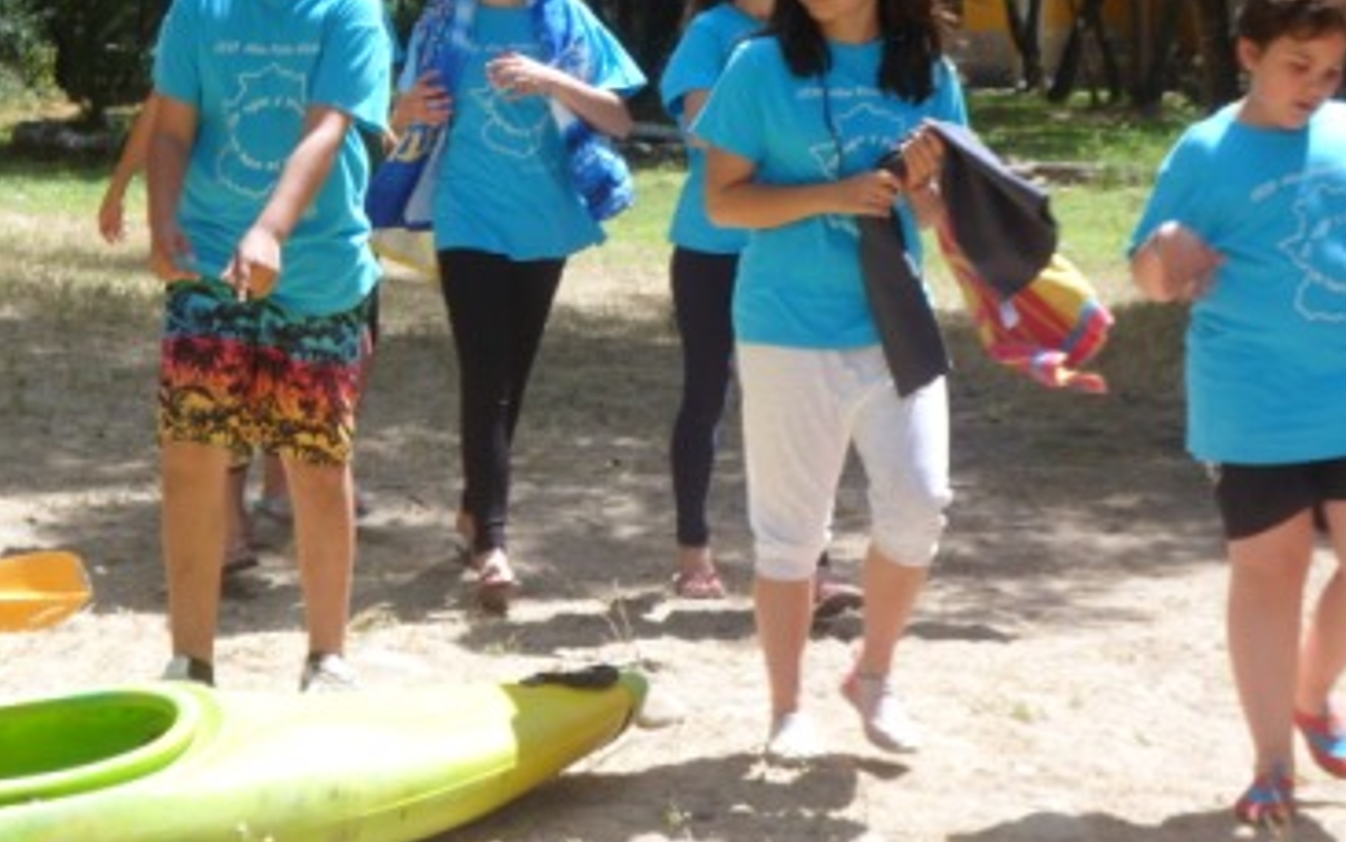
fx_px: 4000
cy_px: 360
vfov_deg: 12.0
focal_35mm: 109
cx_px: 544
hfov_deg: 19.1
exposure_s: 1/125
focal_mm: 14
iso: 80
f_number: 5.1
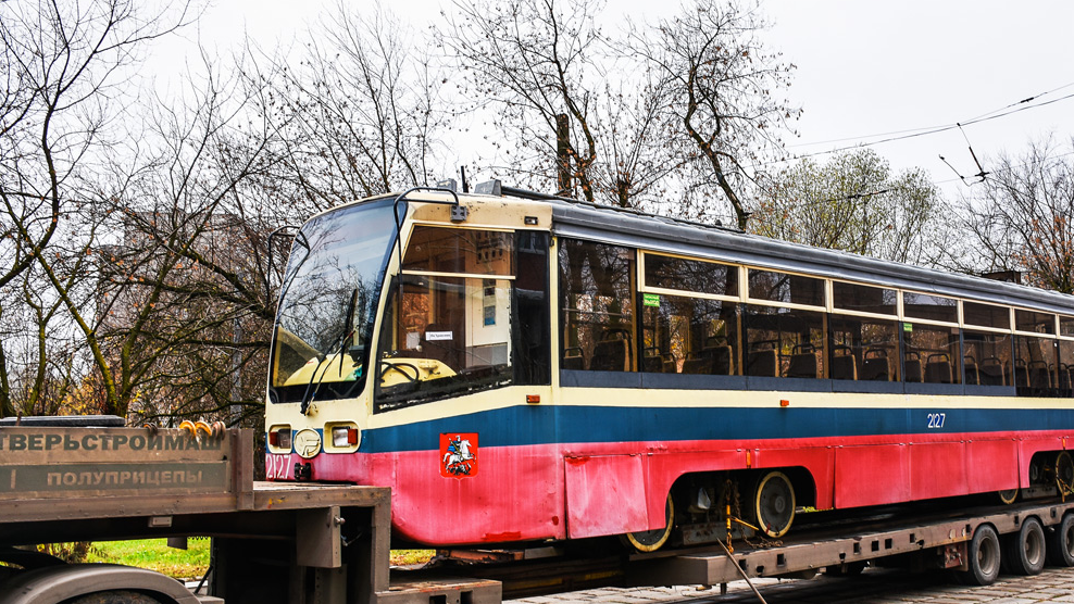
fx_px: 1196
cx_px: 628
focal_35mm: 42
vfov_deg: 28.4
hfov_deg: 48.1
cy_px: 297
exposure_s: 1/60
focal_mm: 22
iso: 125
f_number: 5.6
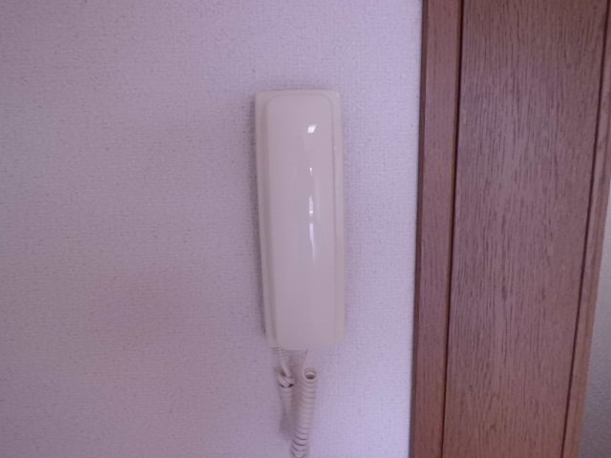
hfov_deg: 67.3
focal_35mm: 26
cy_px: 229
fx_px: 459
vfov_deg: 53.1
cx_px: 306
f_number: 2.8
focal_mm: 4.7
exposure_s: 1/80
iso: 400
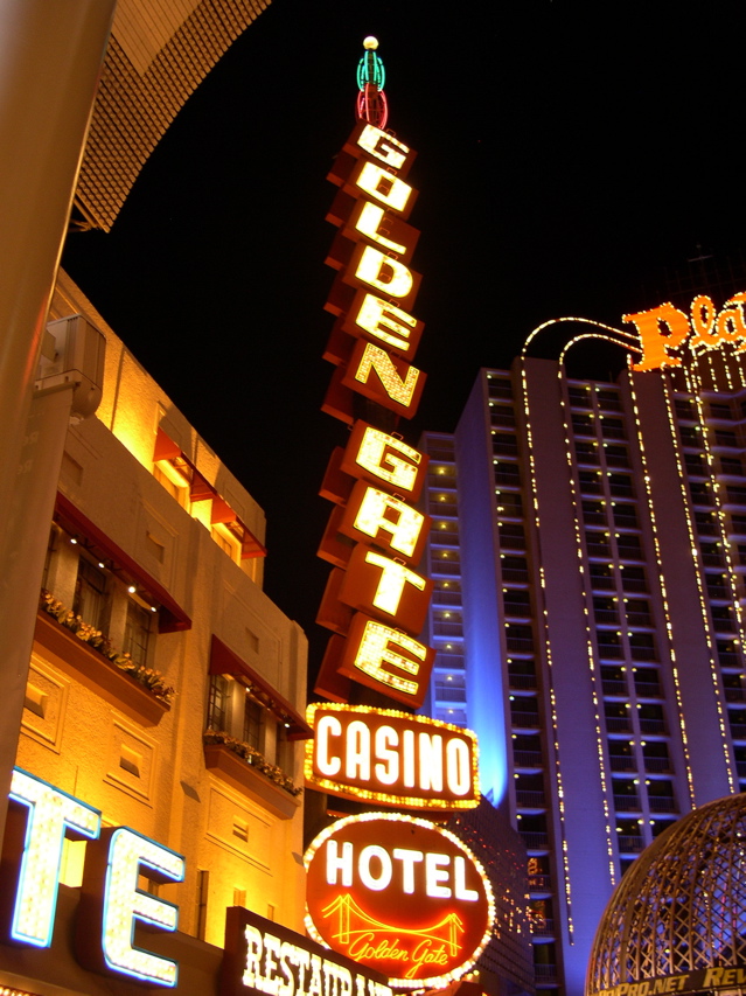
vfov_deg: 49.0
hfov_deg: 37.7
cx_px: 373
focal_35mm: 38
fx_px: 1093
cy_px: 498
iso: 100
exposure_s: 1/15.1
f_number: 2.8
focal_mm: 8
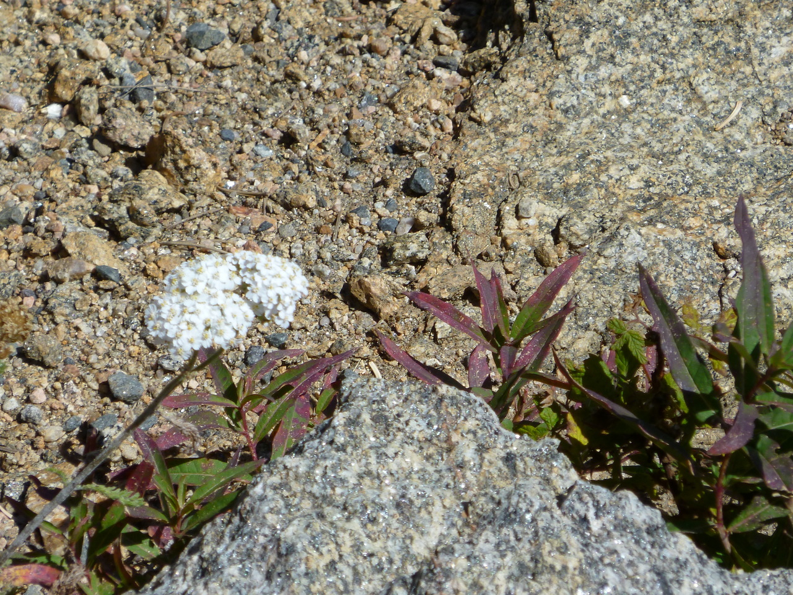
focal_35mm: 250
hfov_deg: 7.9
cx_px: 396
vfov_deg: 5.9
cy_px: 298
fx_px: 5727
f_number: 5.9
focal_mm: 36
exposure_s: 1/400
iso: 80
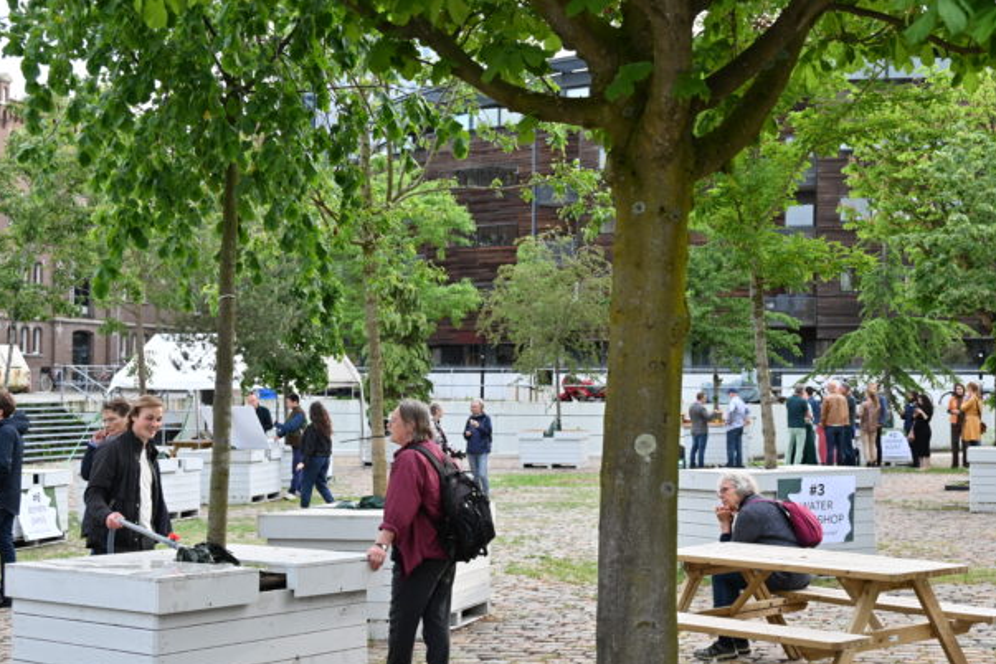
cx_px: 545
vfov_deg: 24.2
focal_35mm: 56
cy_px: 330
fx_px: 1549
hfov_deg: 35.6
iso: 400
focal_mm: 44
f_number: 5.3
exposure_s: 1/250
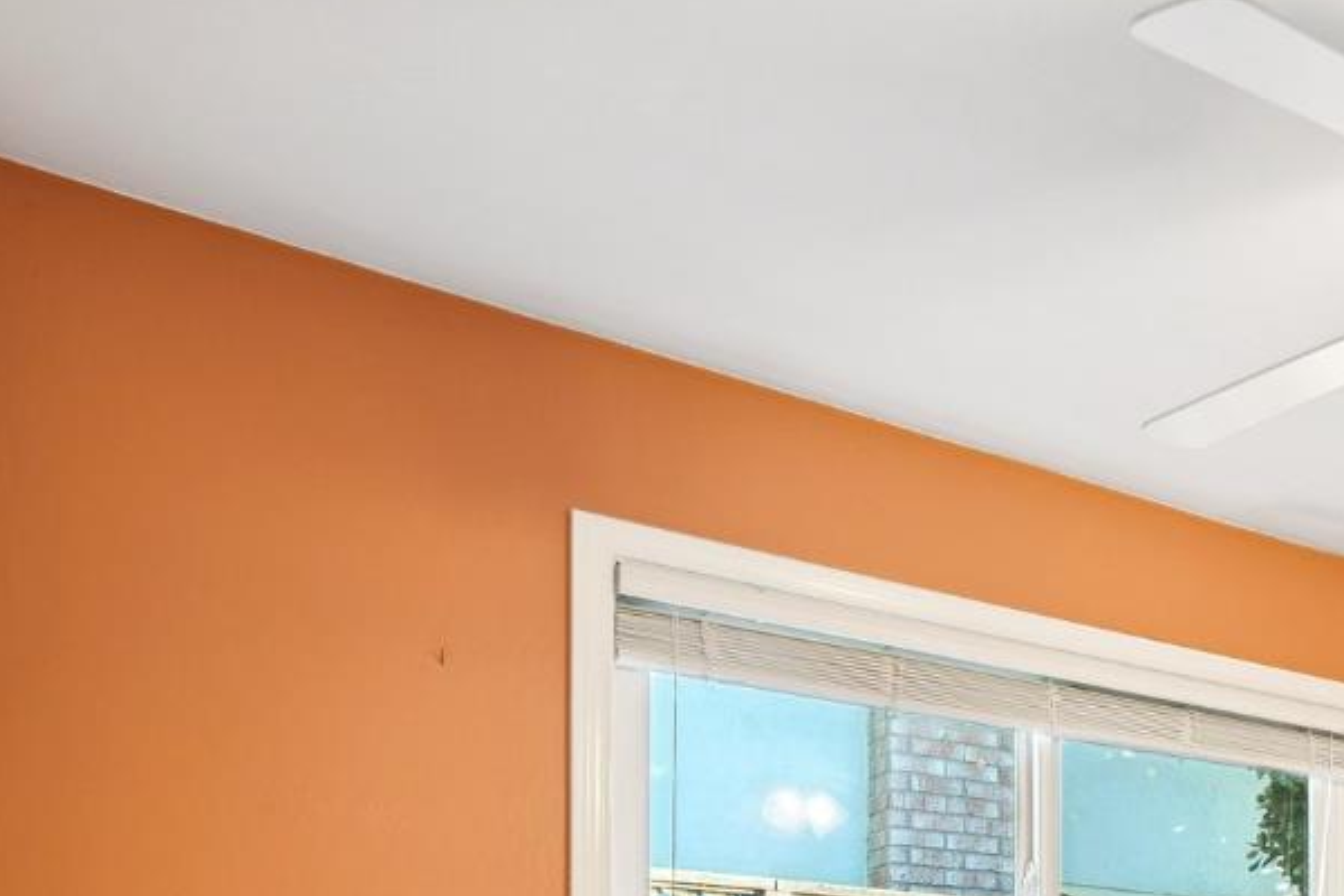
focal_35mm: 40
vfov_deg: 28.7
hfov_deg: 38.0
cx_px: 1561
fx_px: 1493
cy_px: 1092
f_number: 8
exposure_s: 1/10
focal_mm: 16
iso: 400
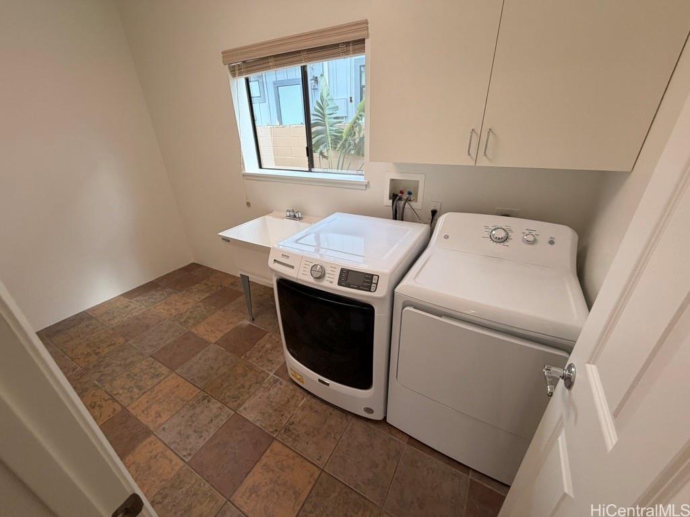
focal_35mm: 14
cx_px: 345
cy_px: 258
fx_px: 279
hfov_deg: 102.1
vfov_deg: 85.7
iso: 200
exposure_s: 1/60
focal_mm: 2.22
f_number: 2.2
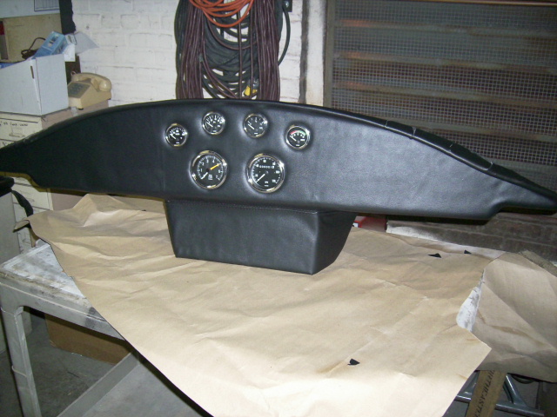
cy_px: 208
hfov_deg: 56.8
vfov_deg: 44.2
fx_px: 515
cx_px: 278
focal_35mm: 32
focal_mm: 5.99
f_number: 2.9
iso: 200
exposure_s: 1/30
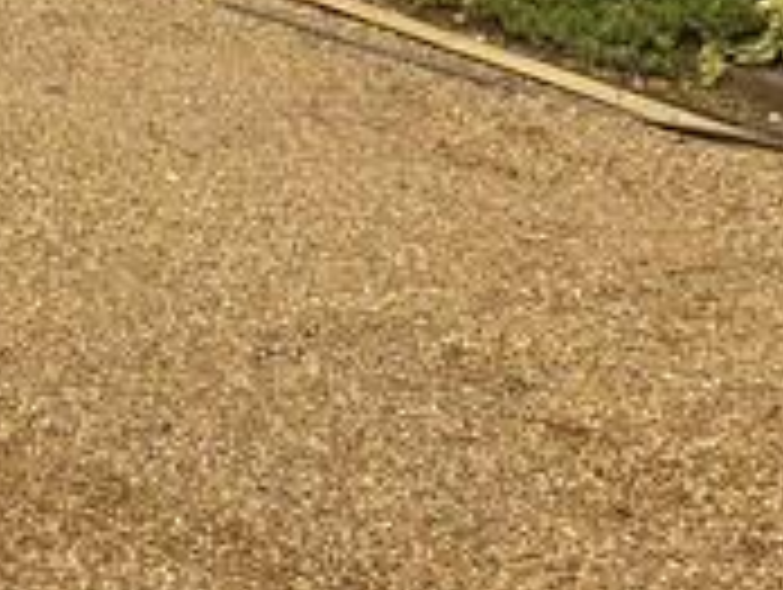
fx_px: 3058
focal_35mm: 135
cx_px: -1080
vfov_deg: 10.1
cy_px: -644
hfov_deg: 11.9
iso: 12
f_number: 1.7
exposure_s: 1/631
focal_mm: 6.3
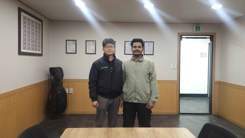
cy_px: 60
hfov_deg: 71.9
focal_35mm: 26
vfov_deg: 44.3
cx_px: 119
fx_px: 169
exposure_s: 1/60
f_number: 1.8
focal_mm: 5.4
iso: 320
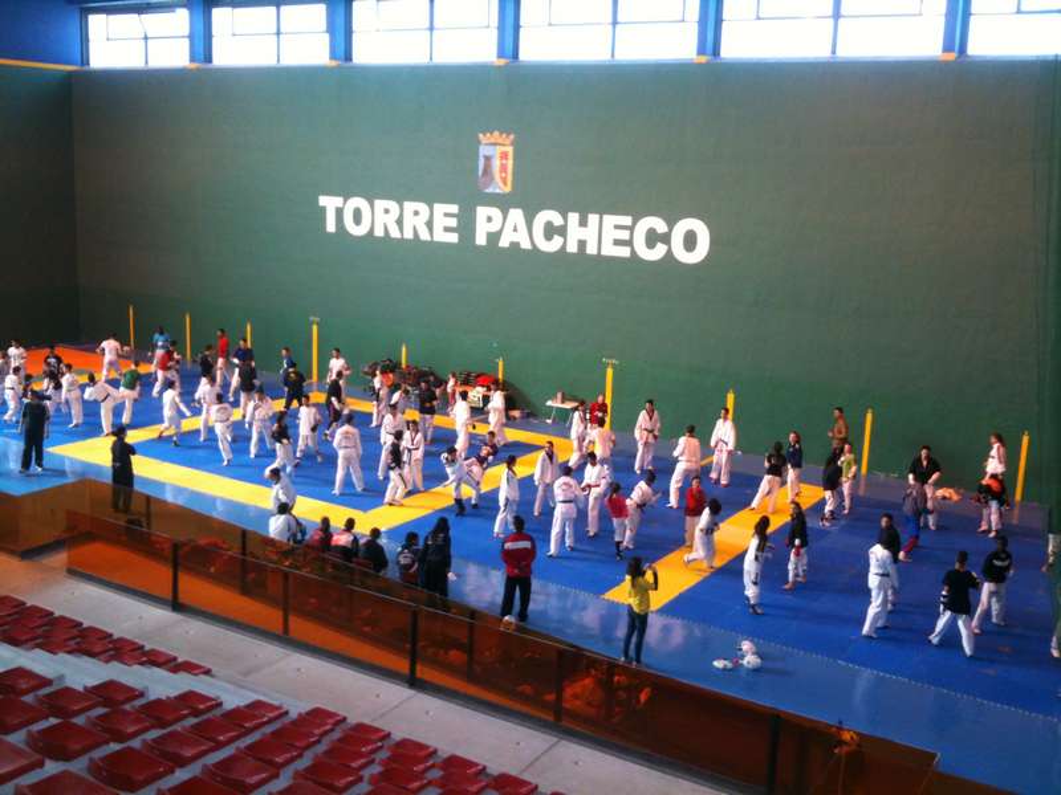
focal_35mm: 35
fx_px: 1073
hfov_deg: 52.6
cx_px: 530
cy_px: 398
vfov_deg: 40.7
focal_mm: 3.85
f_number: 2.8
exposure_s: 1/40
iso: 80
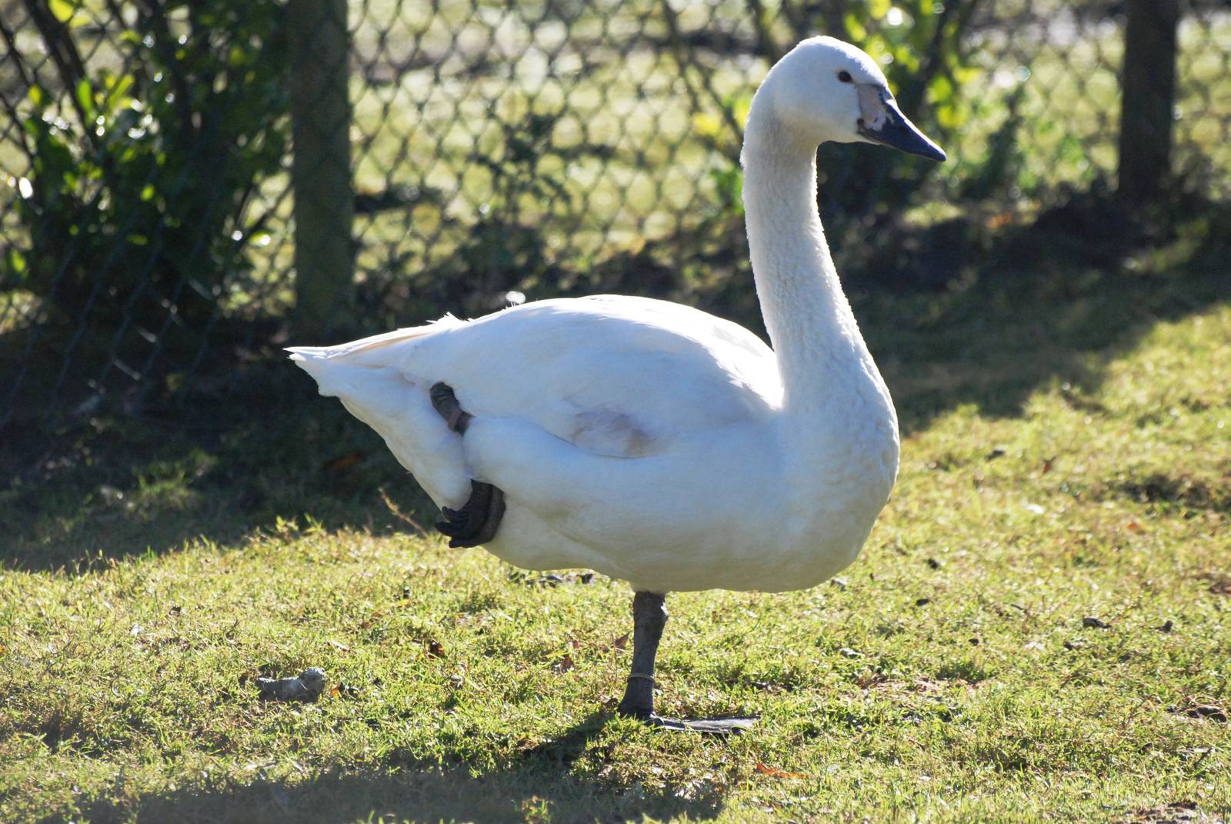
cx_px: 616
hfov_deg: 6.2
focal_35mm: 330
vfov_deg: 4.2
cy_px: 412
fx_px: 11297
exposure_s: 1/2500
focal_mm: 220
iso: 1000
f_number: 6.3
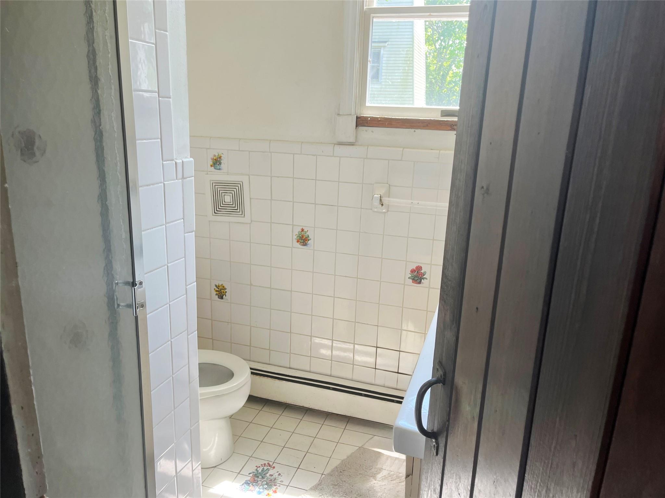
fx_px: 499
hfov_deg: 67.3
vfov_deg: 53.1
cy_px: 249
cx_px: 332
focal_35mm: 26
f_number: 1.6
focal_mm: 5.1
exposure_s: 1/121
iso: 64
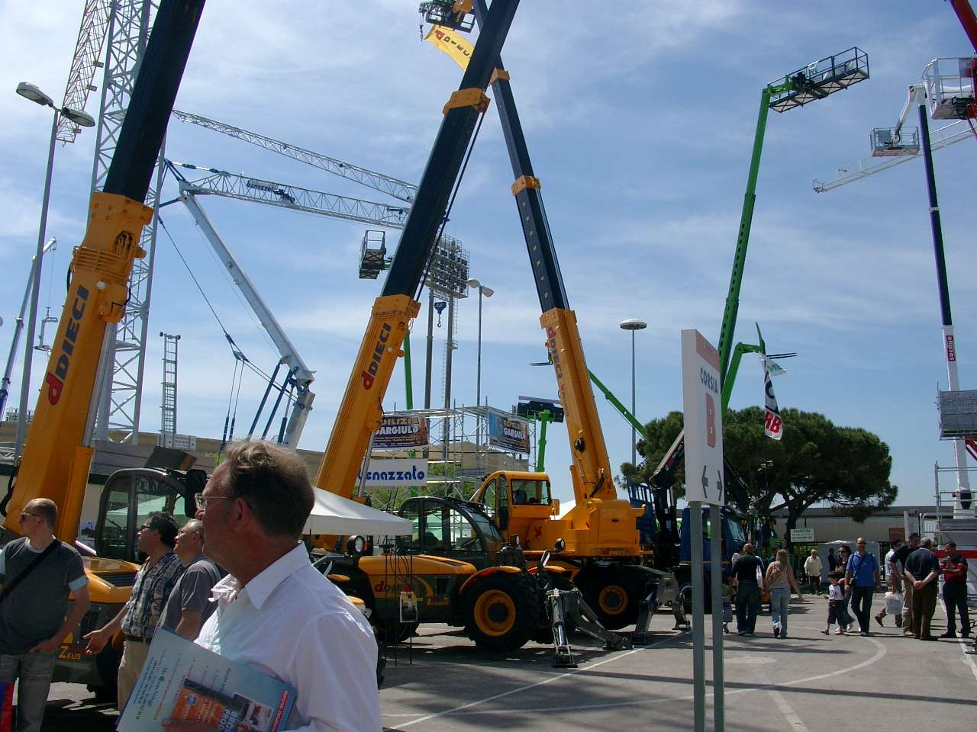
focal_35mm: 34
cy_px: 366
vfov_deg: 41.8
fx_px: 960
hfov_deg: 54.0
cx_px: 488
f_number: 5.6
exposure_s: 1/659
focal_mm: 7.13
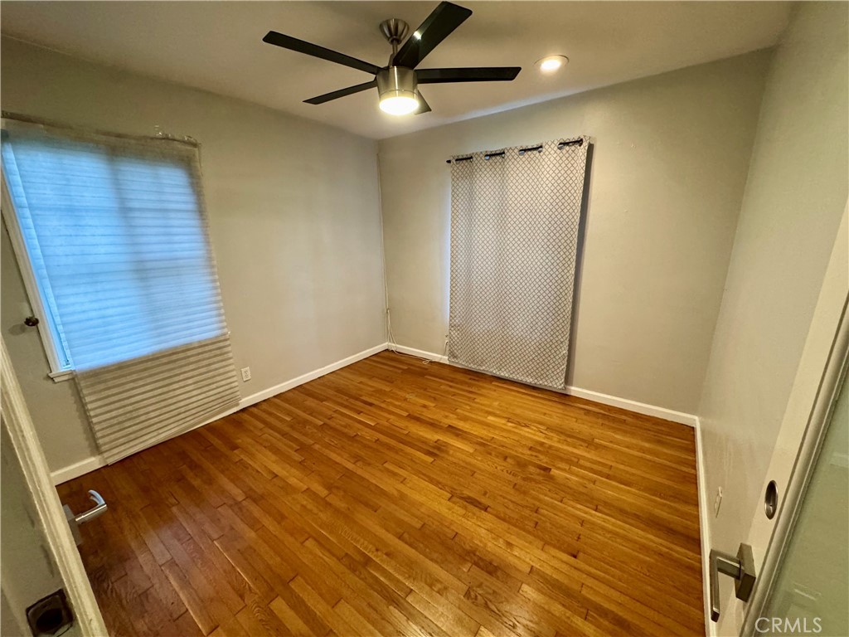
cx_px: 424
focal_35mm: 14
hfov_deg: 102.1
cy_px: 318
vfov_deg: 85.7
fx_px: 343
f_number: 2.2
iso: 500
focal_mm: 2.22
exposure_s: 1/60
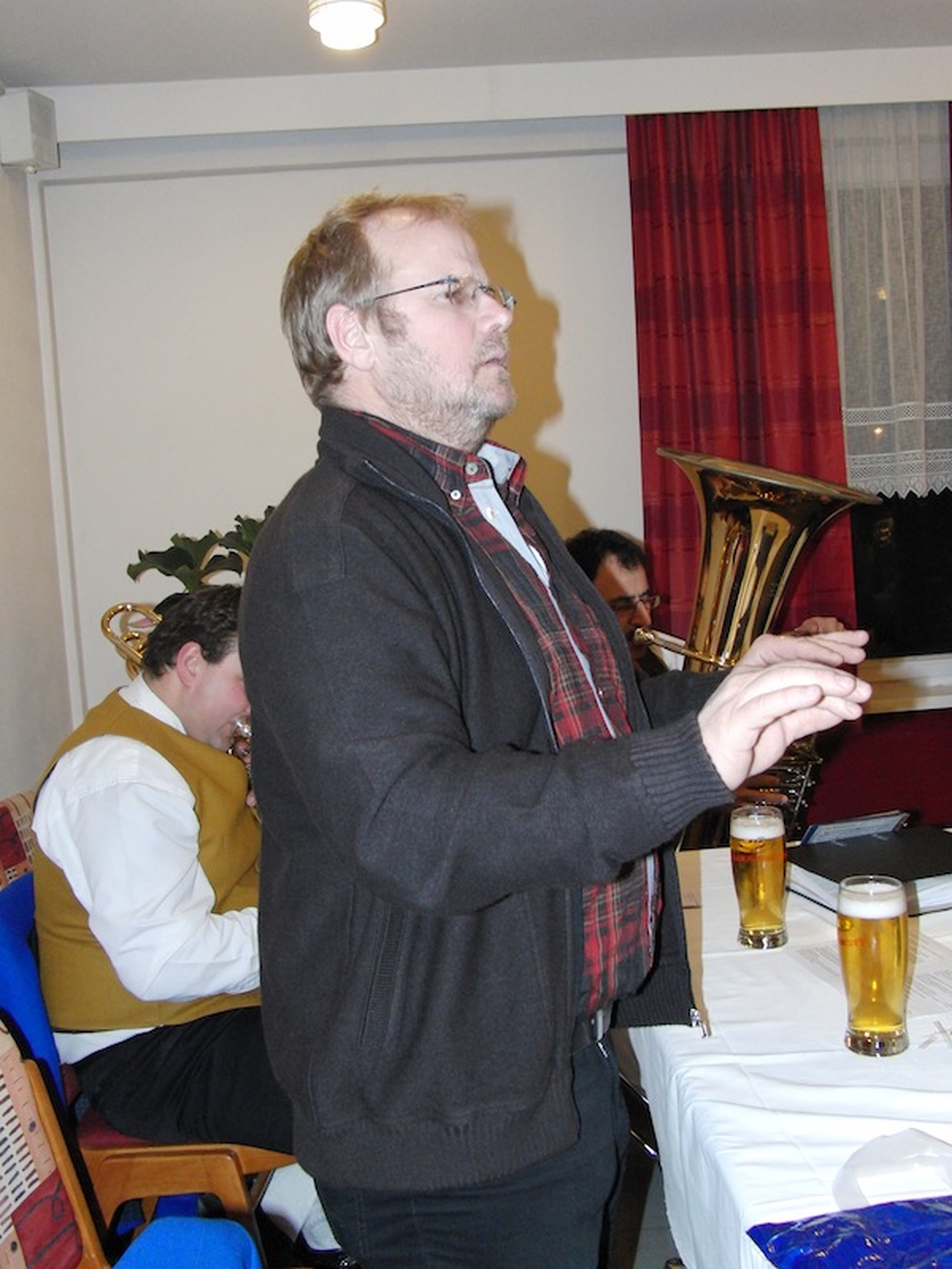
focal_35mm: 36
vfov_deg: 51.4
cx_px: 476
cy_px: 634
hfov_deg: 39.7
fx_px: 1320
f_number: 2.7
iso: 400
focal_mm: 7.3
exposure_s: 1/60
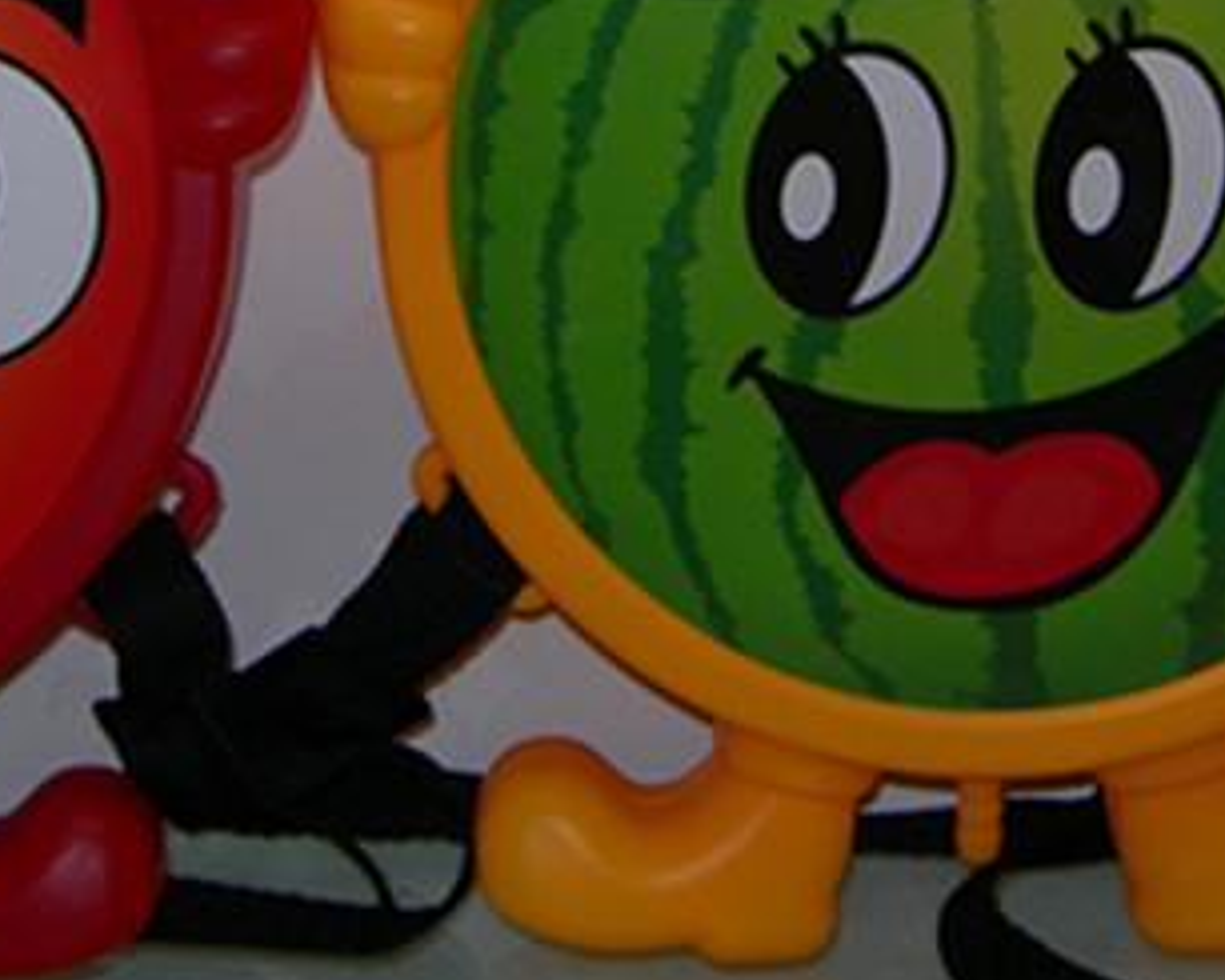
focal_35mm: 124
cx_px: 713
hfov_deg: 15.5
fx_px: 4497
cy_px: -144
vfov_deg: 12.2
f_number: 2.8
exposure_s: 1/60.1
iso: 50
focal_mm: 7.8
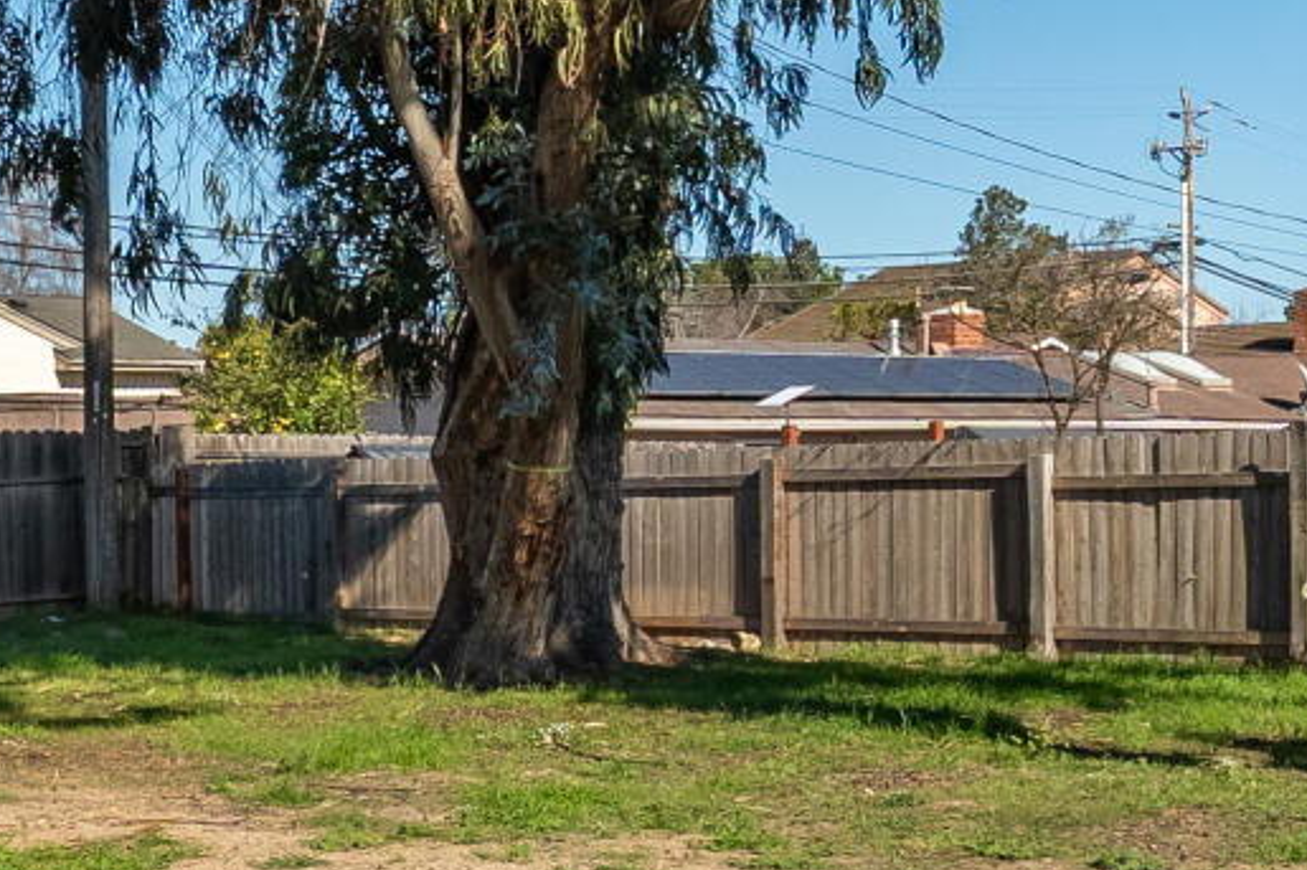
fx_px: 3593
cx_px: -10
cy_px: 500
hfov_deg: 20.0
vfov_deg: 13.8
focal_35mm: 99
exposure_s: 1/4000
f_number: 10
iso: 250
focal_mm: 17
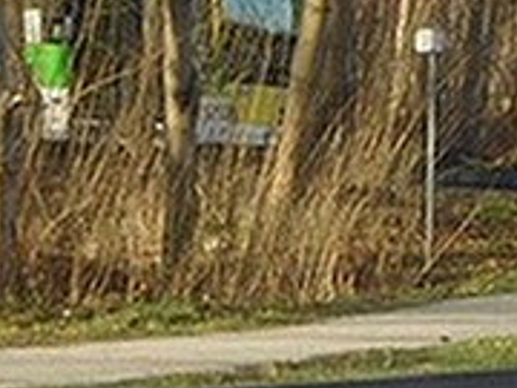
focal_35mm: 701
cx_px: 1028
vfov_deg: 2.1
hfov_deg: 2.8
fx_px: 10470
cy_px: -108
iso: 125
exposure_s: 1/125
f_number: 5.1
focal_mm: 25
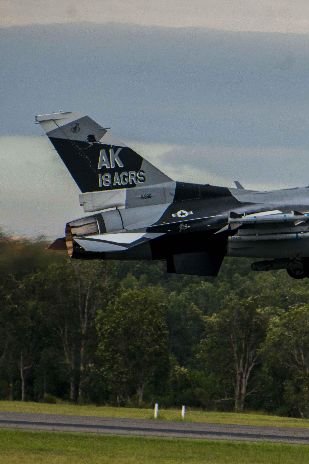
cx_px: 294
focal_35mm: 681
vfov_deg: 3.0
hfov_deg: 2.0
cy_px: 285
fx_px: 8766
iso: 500
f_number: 5.6
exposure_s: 1/5000
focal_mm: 350
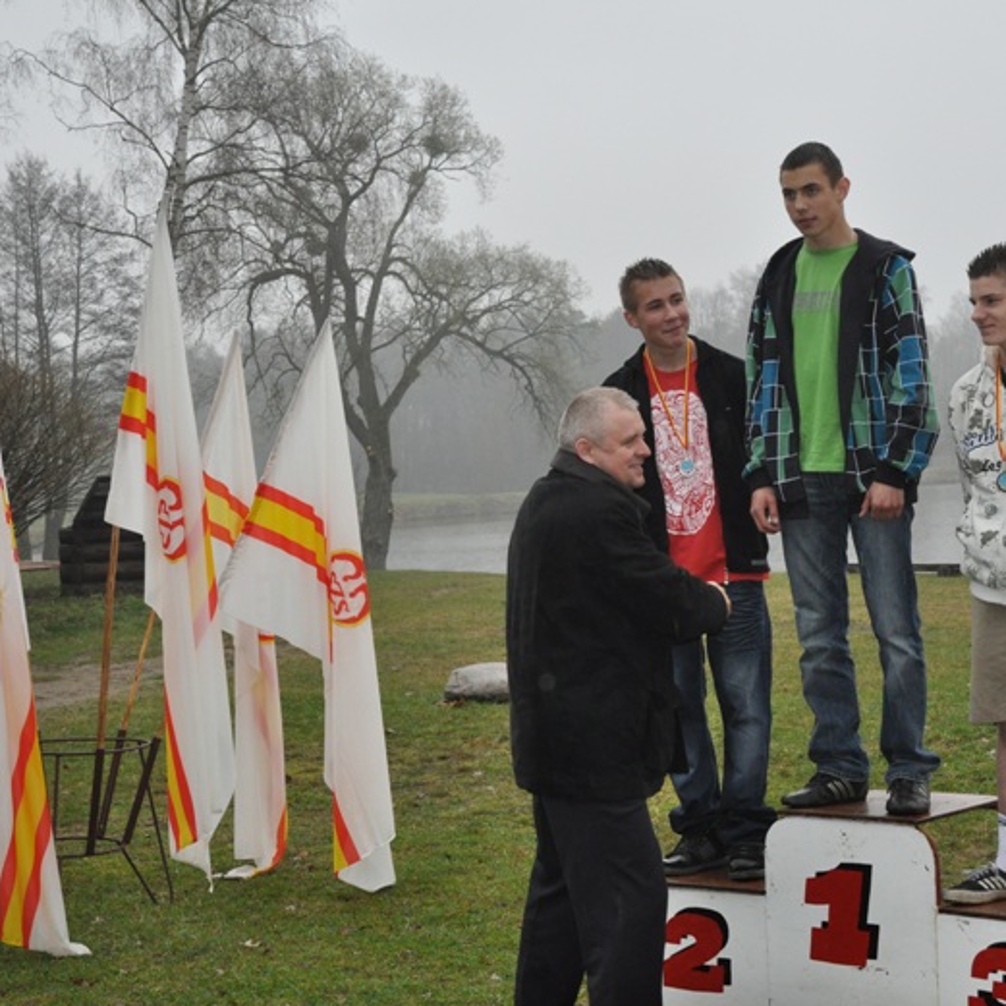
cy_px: 507
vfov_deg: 28.3
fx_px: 1994
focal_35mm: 61
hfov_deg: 28.1
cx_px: 680
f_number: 6.3
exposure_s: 1/200
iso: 1000
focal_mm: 31
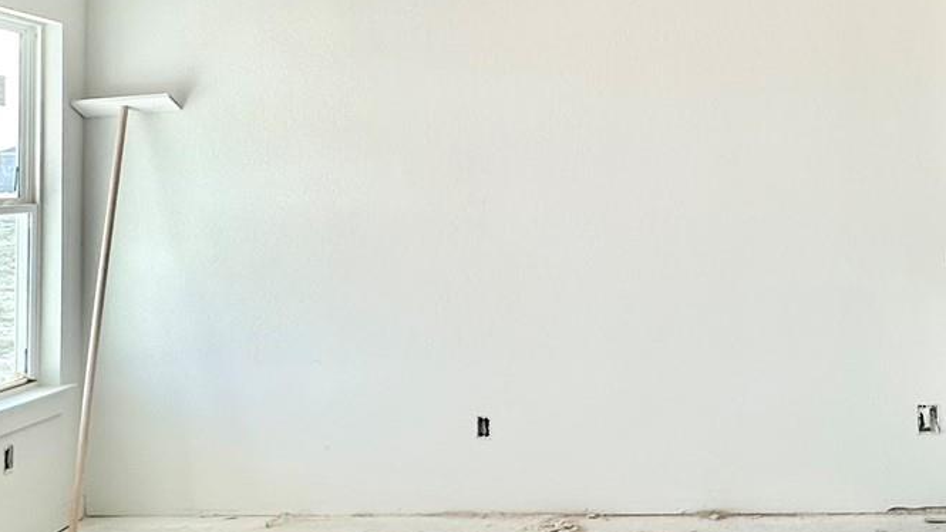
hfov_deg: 42.5
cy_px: 189
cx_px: 697
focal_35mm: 47
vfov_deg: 25.3
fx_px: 1179
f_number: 2.2
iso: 40
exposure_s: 1/117
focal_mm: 2.22
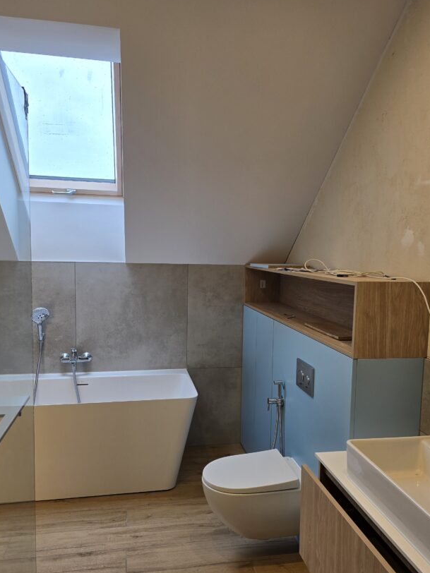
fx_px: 480
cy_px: 295
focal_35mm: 29
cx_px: 223
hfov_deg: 48.2
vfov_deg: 61.6
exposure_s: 1/100
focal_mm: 6.3
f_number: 1.7
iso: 40
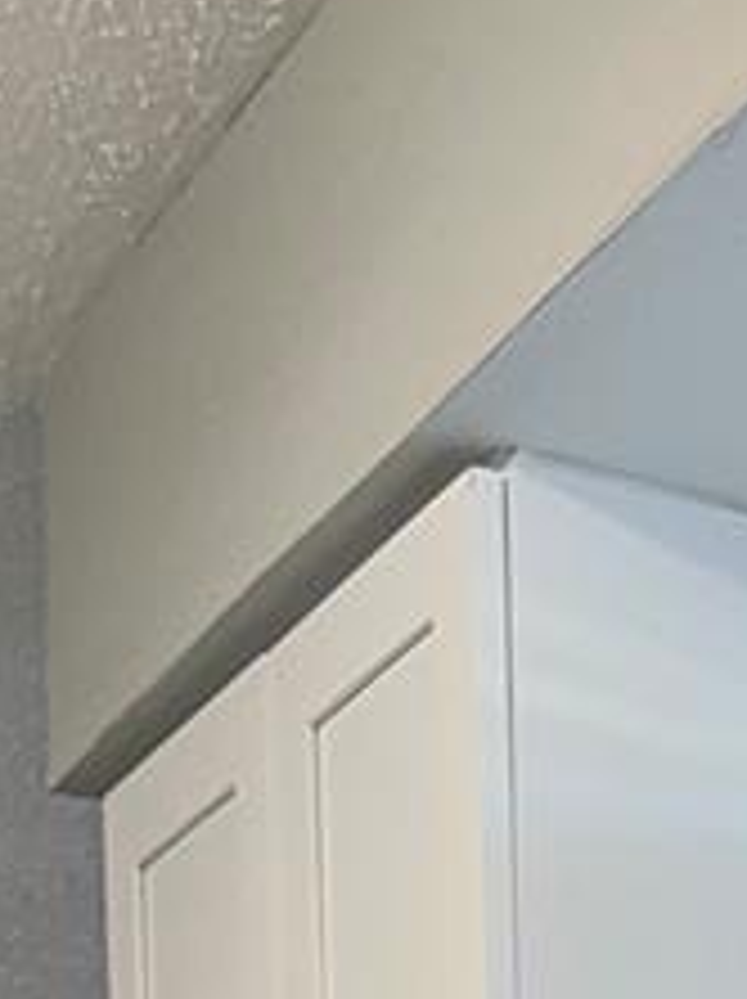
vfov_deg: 12.5
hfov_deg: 10.7
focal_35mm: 130
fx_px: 3748
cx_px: 1354
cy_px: 2268
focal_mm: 6.86
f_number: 1.78
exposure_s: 1/120
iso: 160
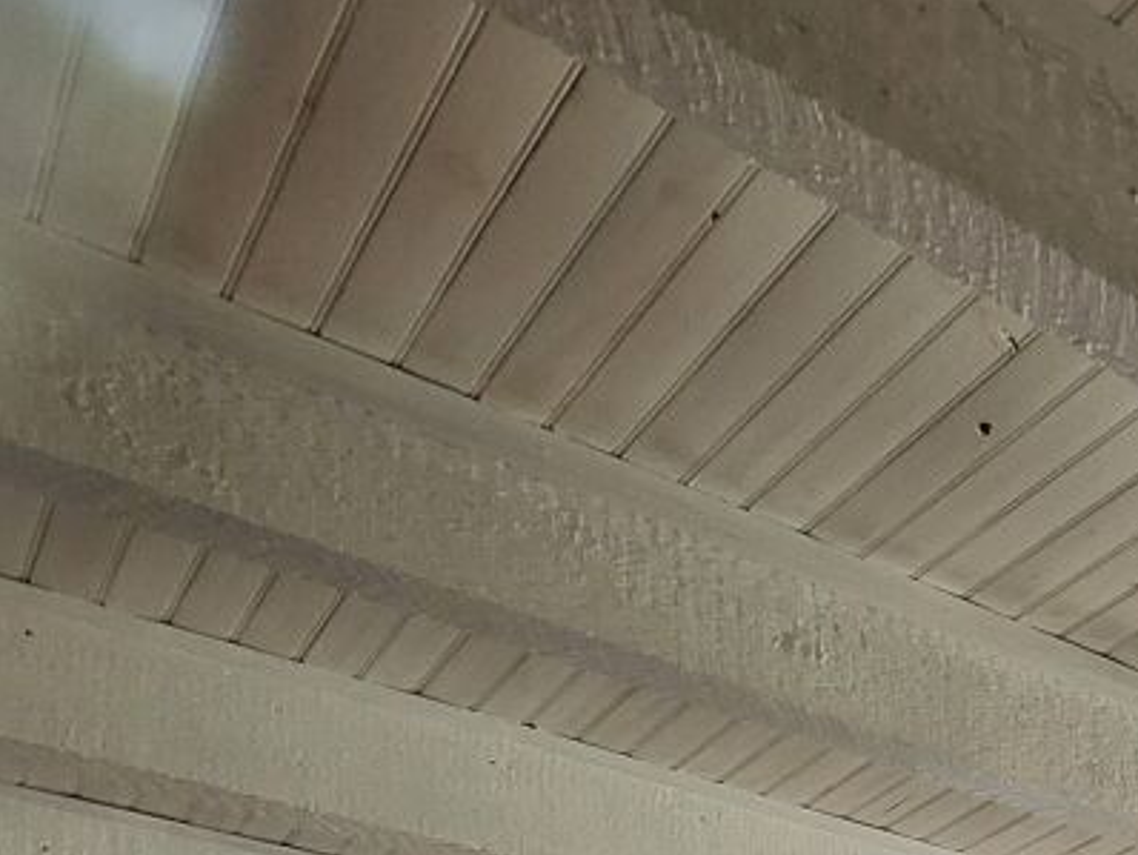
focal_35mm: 47
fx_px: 1546
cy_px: 1350
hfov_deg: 35.1
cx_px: 1227
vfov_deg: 23.4
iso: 320
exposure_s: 1/50
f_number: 2.2
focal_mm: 1.74
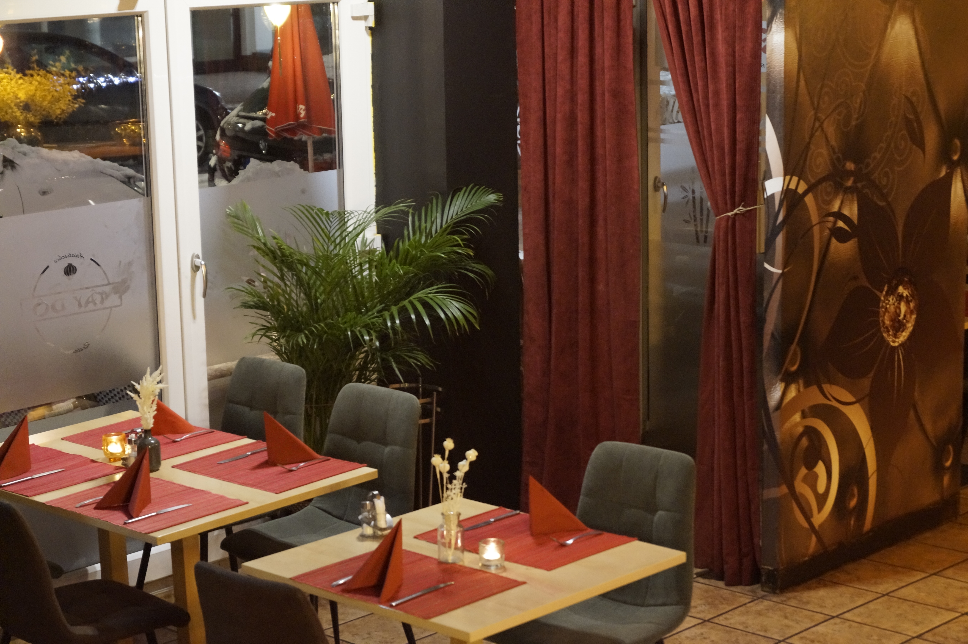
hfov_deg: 27.0
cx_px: 484
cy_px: 322
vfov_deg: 18.2
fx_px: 2016
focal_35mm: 75
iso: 6400
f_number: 5.6
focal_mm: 50
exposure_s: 1/15
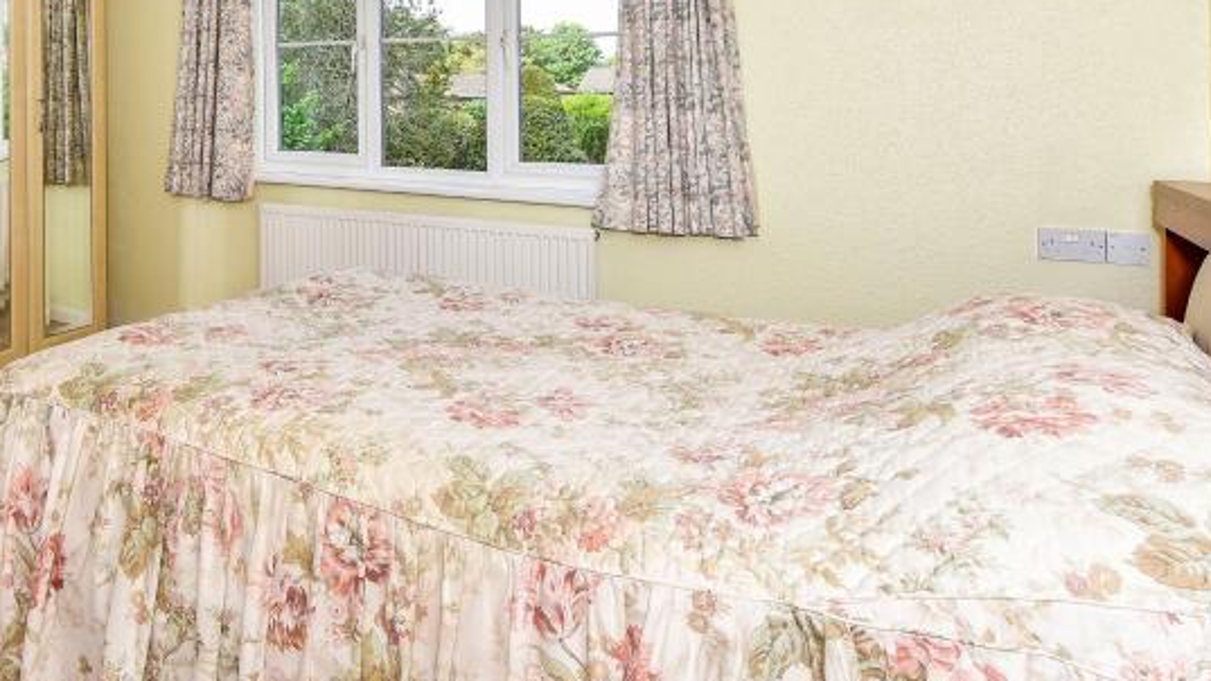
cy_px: 97
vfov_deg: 39.2
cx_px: 284
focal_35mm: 28
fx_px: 899
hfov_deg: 63.4
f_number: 9
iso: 640
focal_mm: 14
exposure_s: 1/125
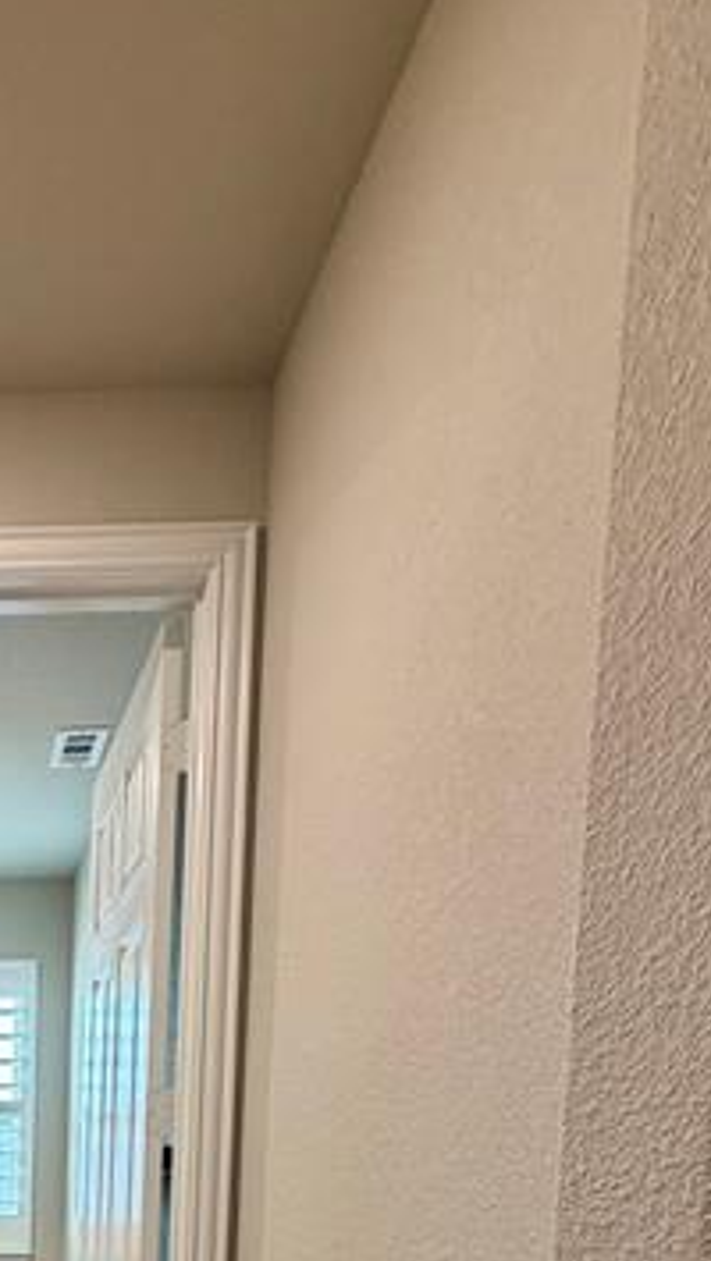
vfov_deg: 47.0
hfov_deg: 30.7
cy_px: 1321
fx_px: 1105
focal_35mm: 33
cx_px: -124
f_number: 2.2
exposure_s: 1/60
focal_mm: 2.22
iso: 200
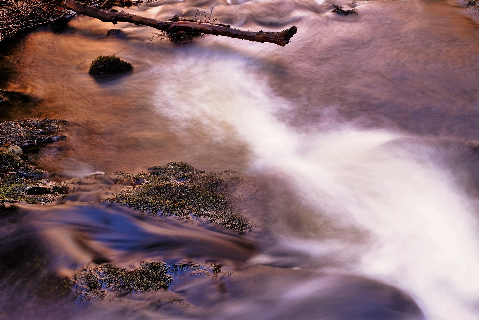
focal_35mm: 41
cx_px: 240
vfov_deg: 32.6
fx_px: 545
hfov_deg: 47.4
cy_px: 160
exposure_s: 2.1
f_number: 14
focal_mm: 27.4
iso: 200
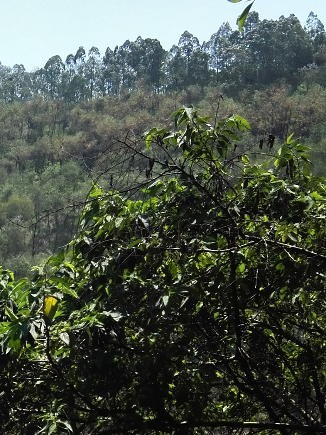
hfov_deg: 16.3
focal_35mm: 84
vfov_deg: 23.0
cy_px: 331
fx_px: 1055
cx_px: -131
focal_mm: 3.8
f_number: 2
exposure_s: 1/2096
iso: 100
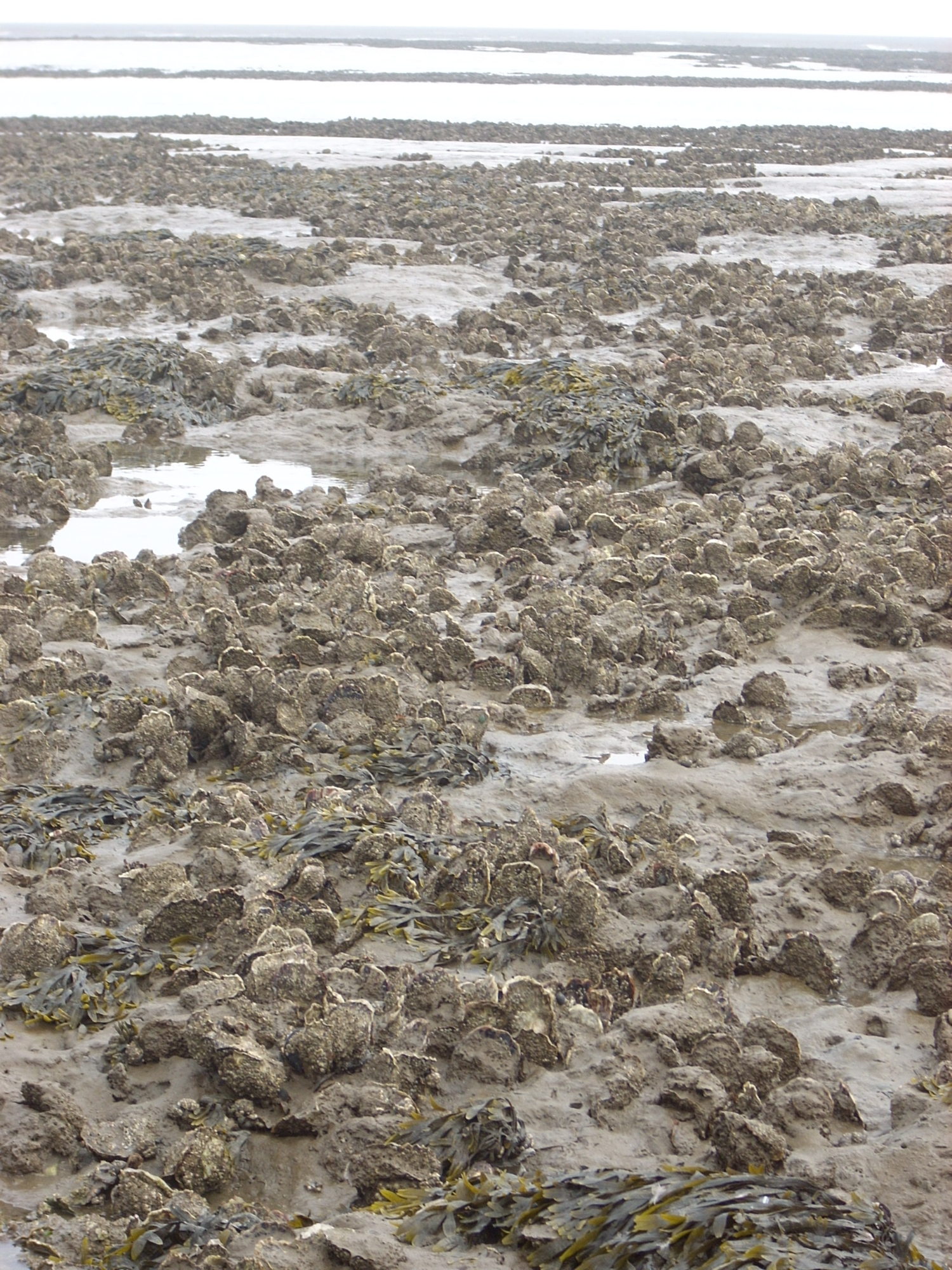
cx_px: 476
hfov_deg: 13.1
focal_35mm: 113
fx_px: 4144
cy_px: 635
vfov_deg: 17.4
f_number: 5.2
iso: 64
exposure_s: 1/71.3
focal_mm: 18.6
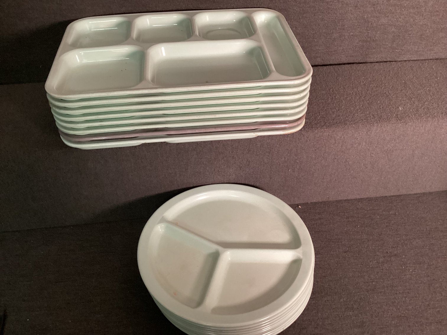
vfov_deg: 45.4
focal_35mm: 31
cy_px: 168
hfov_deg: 58.3
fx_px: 400
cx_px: 224
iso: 320
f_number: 2.4
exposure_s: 1/40
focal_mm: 3.3
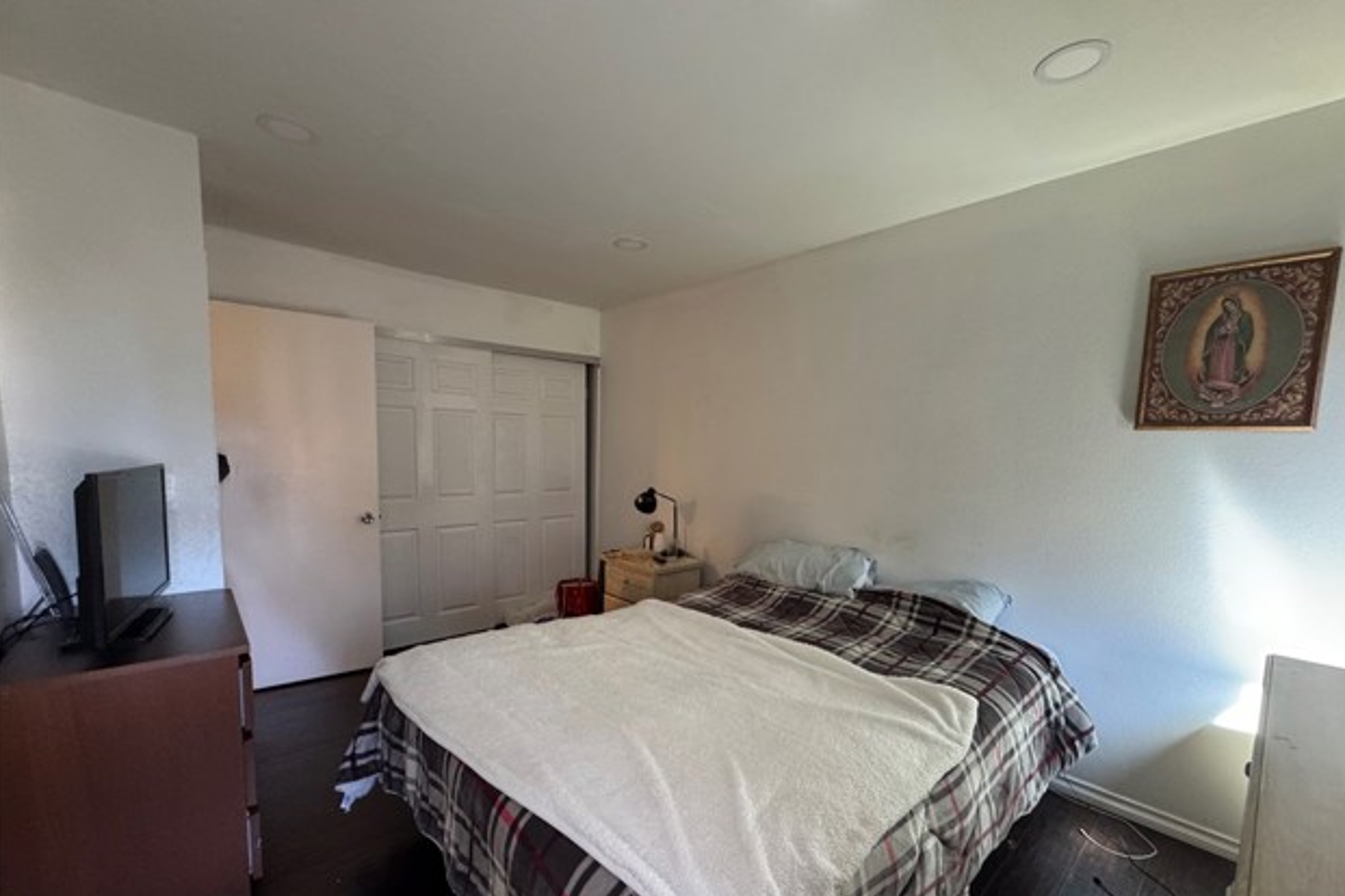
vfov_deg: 77.0
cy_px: 504
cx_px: 689
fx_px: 560
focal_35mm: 15
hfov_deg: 100.4
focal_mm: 2.22
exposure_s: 1/60
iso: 500
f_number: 2.2
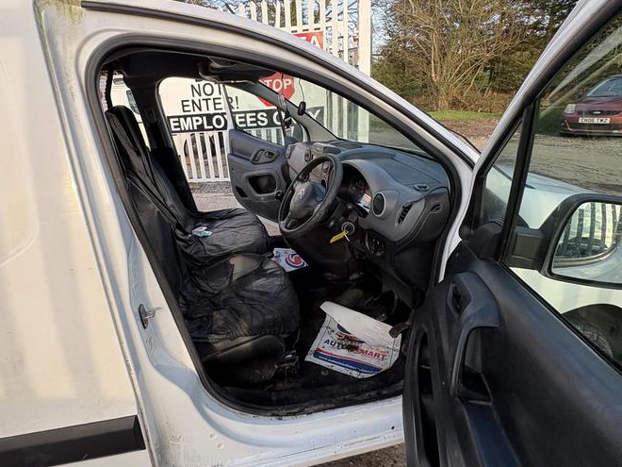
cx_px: 267
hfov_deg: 84.1
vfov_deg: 68.5
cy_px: 208
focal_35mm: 19
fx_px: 341
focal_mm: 2.22
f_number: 2.2
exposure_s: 1/160
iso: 64
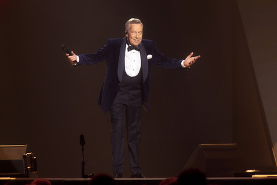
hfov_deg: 4.1
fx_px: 3844
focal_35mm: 500
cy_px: 92
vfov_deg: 2.7
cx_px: 138
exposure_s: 1/200
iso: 1600
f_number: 5.6
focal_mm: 500
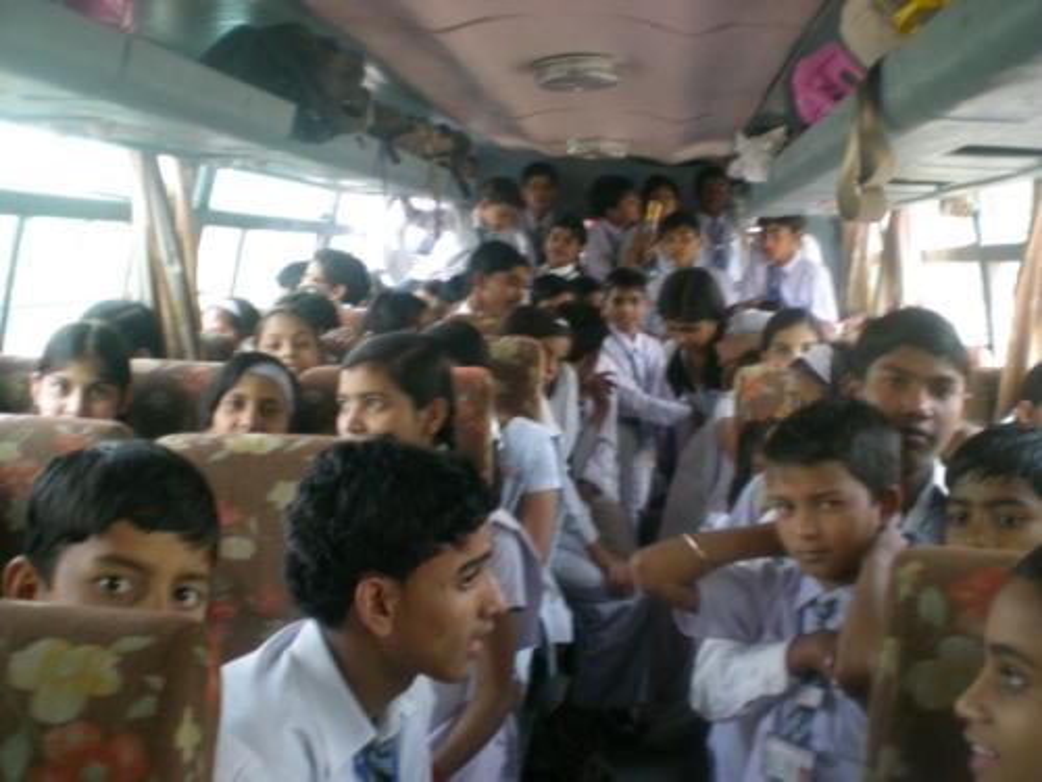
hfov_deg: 49.0
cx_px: 521
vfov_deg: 37.7
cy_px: 391
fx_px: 1144
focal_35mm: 38
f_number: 3.1
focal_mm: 6.3
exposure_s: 1/53.7
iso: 200
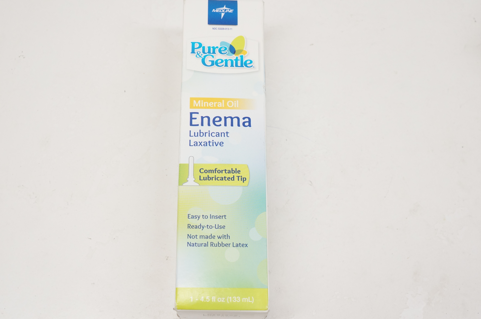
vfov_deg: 26.6
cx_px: 225
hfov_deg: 39.2
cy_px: 159
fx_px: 675
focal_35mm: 51
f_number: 7.1
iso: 800
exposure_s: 1/125
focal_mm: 29
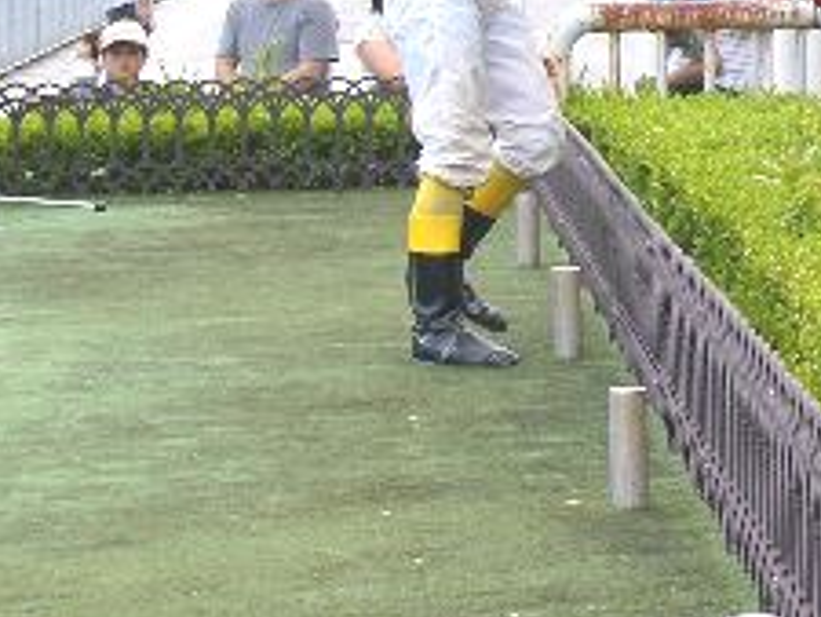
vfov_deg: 8.9
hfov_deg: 11.6
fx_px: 3915
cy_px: -161
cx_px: 1131
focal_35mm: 165
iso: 50
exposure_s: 1/100
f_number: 4
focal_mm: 9.6
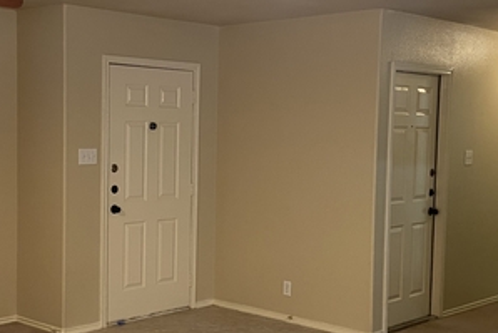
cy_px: 191
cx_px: 196
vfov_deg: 23.4
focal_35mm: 58
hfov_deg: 34.3
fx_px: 803
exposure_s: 1/60
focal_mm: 4.25
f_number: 1.8
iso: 250
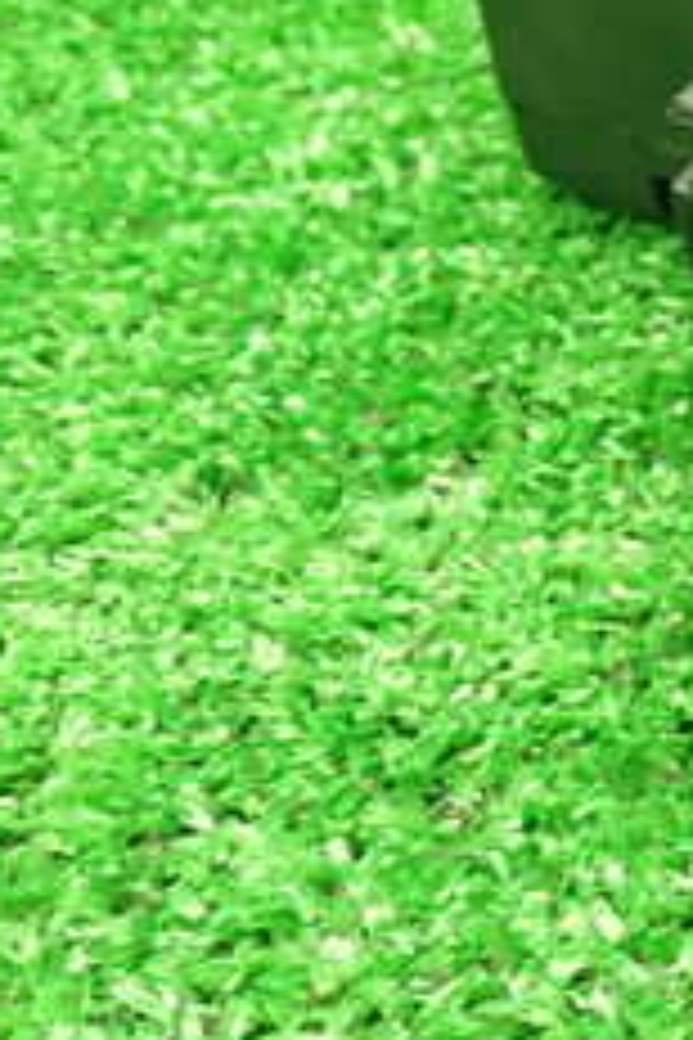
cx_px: 1152
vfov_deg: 24.3
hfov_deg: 15.1
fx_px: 2339
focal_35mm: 81
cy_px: 104
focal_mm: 5.5
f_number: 2.3
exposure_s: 1/50
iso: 800
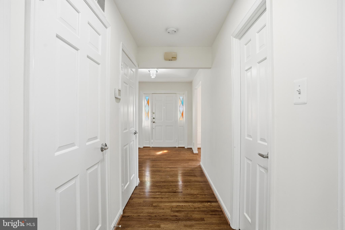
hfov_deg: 96.8
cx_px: 172
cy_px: 115
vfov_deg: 73.7
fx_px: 153
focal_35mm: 16
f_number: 8
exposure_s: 1/50
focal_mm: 16
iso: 400
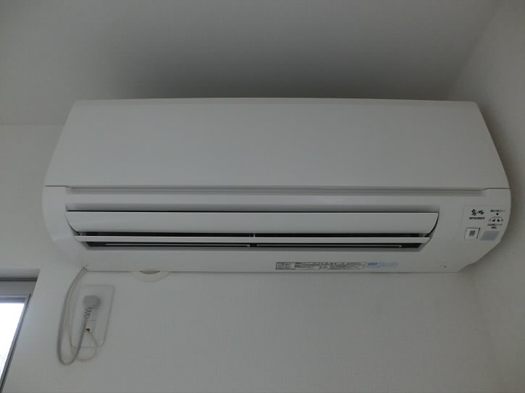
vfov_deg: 56.8
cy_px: 196
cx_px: 262
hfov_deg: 71.6
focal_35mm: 24
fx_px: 364
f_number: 3
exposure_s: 1/125
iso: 400
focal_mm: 4.24
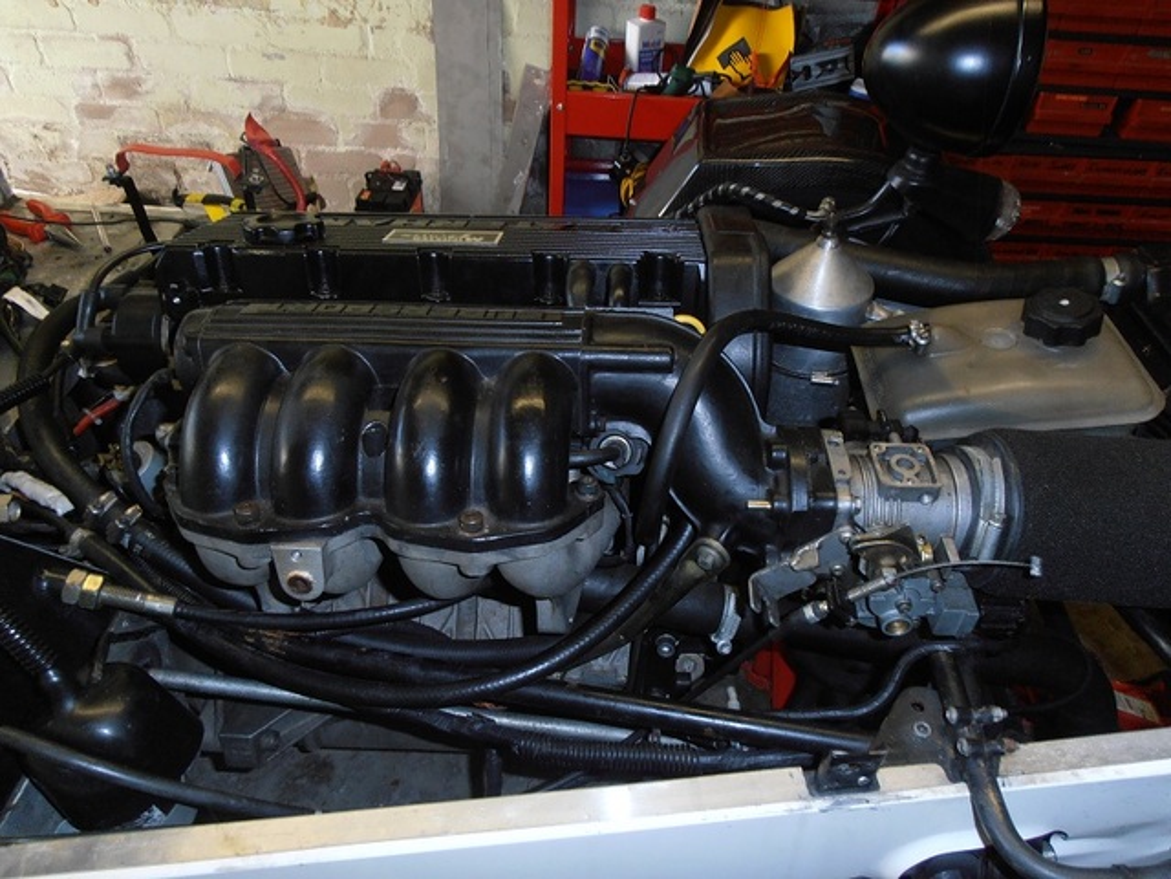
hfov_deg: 71.6
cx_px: 586
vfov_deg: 56.8
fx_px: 812
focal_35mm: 24
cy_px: 440
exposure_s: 1/30
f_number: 3
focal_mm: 4.2
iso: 125
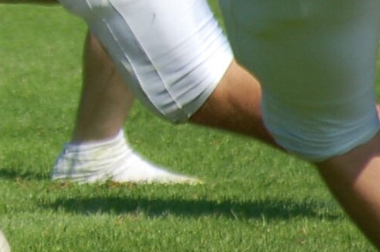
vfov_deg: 0.8
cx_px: -440
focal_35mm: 1792
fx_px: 18891
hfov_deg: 1.2
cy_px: -115
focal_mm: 270
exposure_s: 1/1250
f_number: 5.6
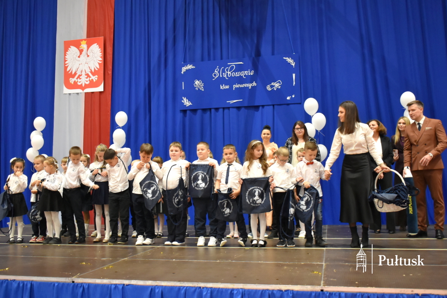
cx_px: 224
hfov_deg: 57.2
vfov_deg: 40.0
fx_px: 410
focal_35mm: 33
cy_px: 149
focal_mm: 22
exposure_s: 1/60
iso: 2000
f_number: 3.8
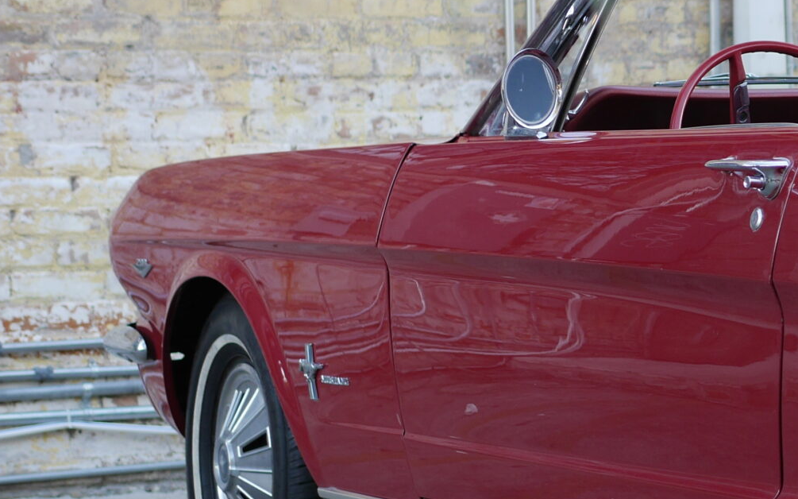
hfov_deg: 15.0
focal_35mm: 135
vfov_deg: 9.7
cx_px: 958
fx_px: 2936
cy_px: 238
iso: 200
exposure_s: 1/200
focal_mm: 25
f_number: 2
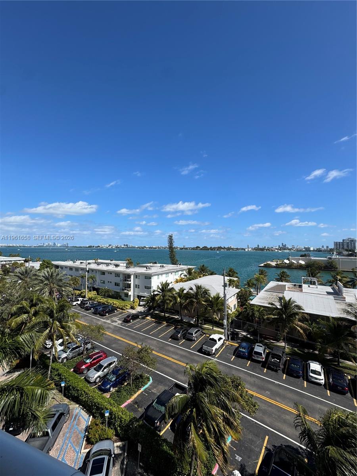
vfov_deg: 102.1
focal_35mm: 14
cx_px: 178
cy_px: 238
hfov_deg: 85.7
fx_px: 193
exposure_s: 1/2415
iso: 50
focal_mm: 2.22
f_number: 2.2
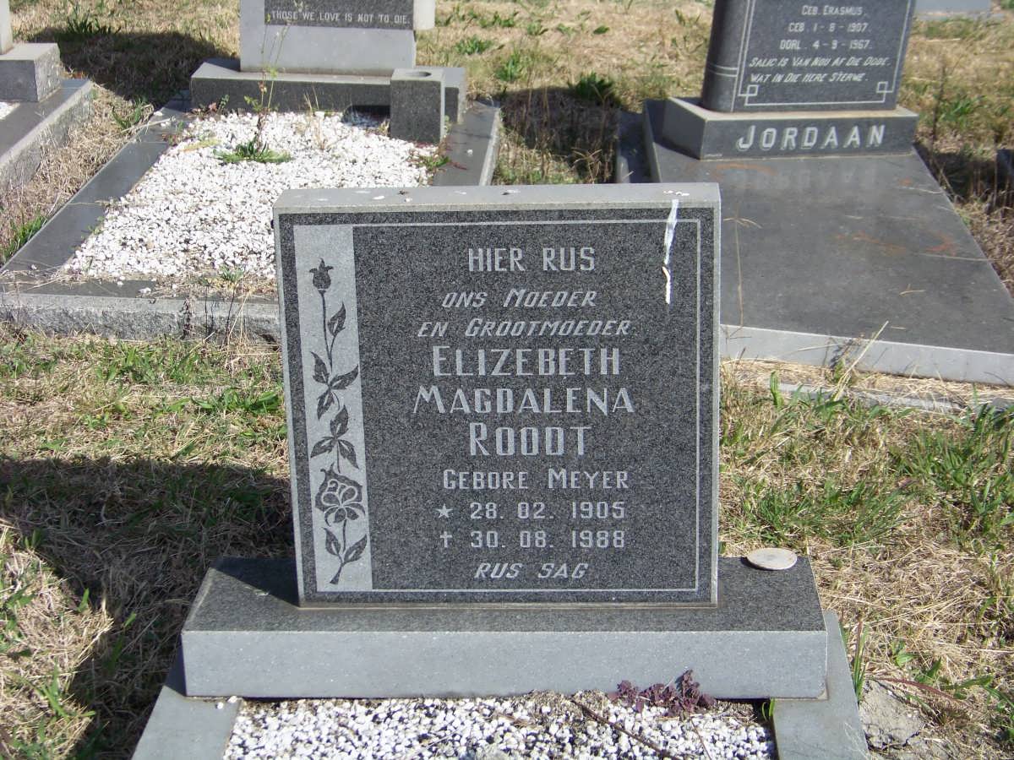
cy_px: 380
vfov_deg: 21.0
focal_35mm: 70
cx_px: 507
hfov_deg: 27.8
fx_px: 2050
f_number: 3.2
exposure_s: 1/800
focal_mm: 11.7
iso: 64
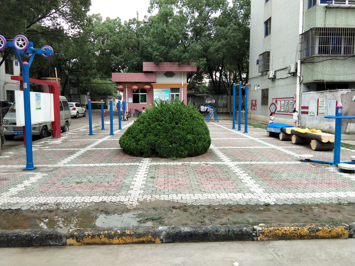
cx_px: 178
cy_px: 133
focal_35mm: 31
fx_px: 318
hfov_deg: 58.4
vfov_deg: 45.4
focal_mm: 3.69
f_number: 2.2
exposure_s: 1/153
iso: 50
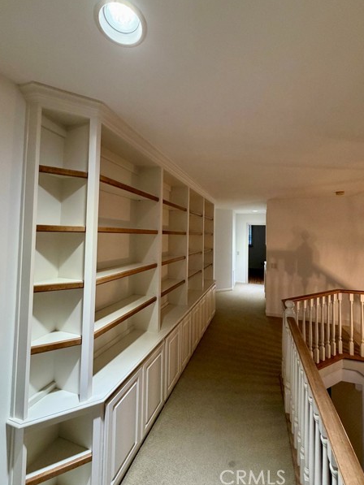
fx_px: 210
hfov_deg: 81.7
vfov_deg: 98.1
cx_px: 188
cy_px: 229
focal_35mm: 15
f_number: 2.2
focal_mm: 2.22
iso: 200
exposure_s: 1/60
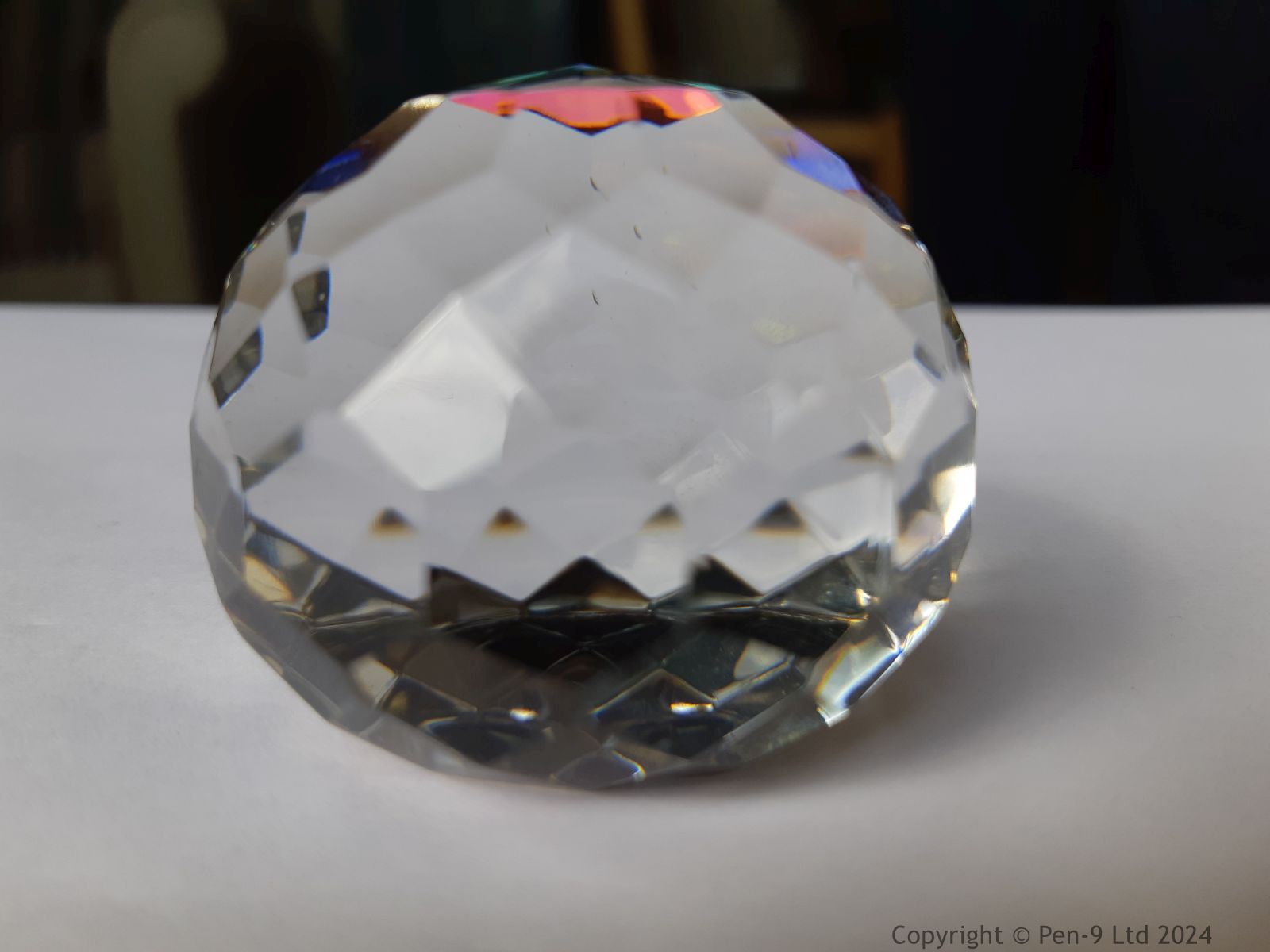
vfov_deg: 53.1
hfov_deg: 67.3
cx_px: 635
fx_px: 954
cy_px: 476
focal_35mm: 26
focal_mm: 3.93
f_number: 1.7
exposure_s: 1/659
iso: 40
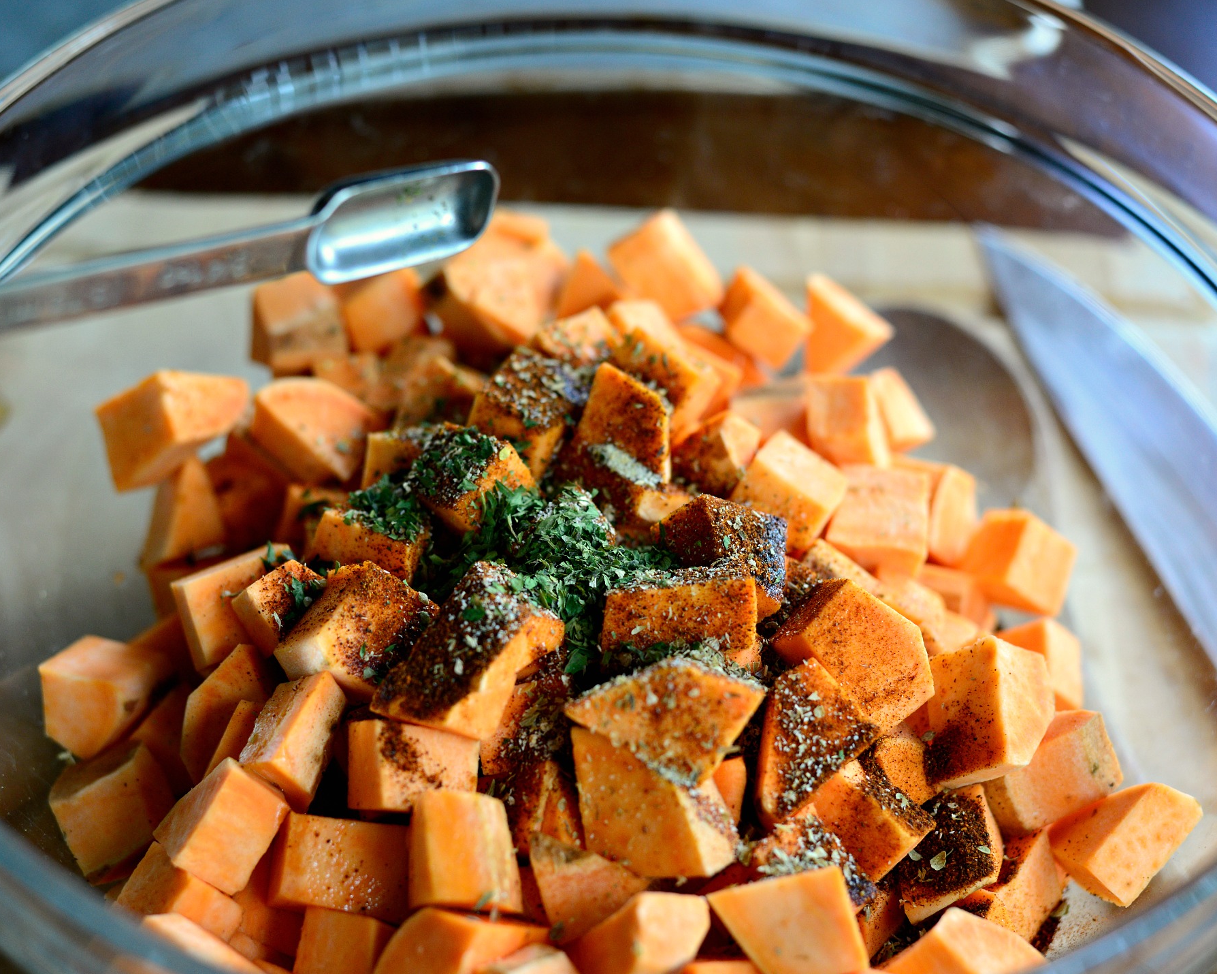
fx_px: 2053
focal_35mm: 57
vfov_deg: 26.7
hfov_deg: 33.0
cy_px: 481
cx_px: 616
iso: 640
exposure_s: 1/100
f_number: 3.5
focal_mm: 50
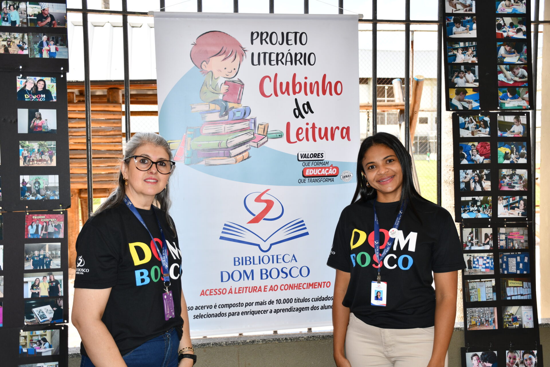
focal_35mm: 45
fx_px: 687
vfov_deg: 29.9
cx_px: 275
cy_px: 184
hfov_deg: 43.6
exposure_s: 1/250
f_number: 4
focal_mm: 30
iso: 125
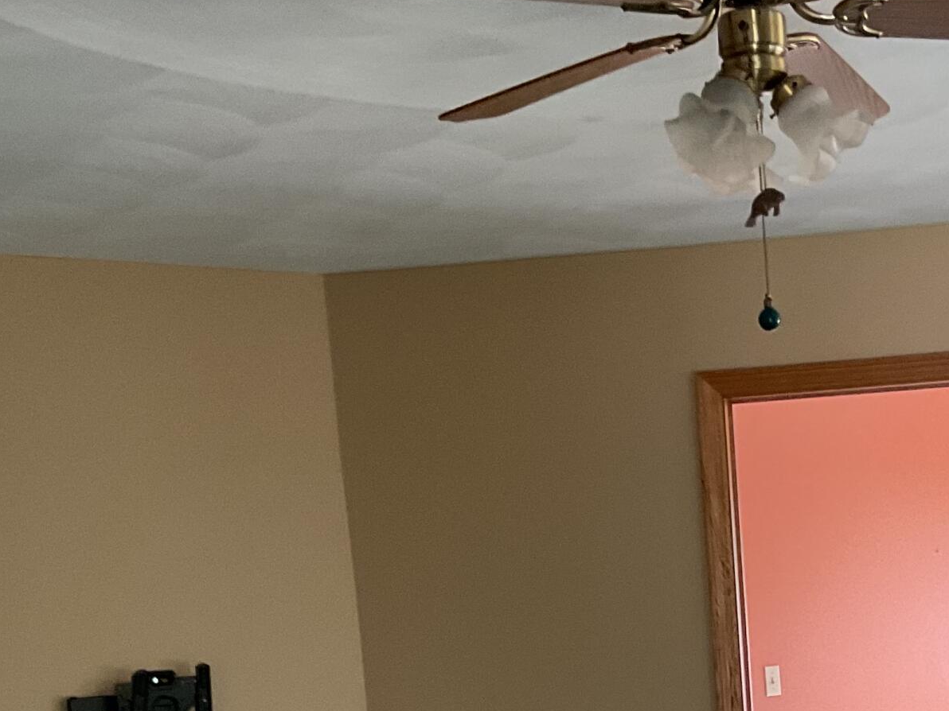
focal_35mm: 73
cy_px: 872
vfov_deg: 19.0
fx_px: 2001
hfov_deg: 26.0
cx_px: 820
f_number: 1.8
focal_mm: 3
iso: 100
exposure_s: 1/60
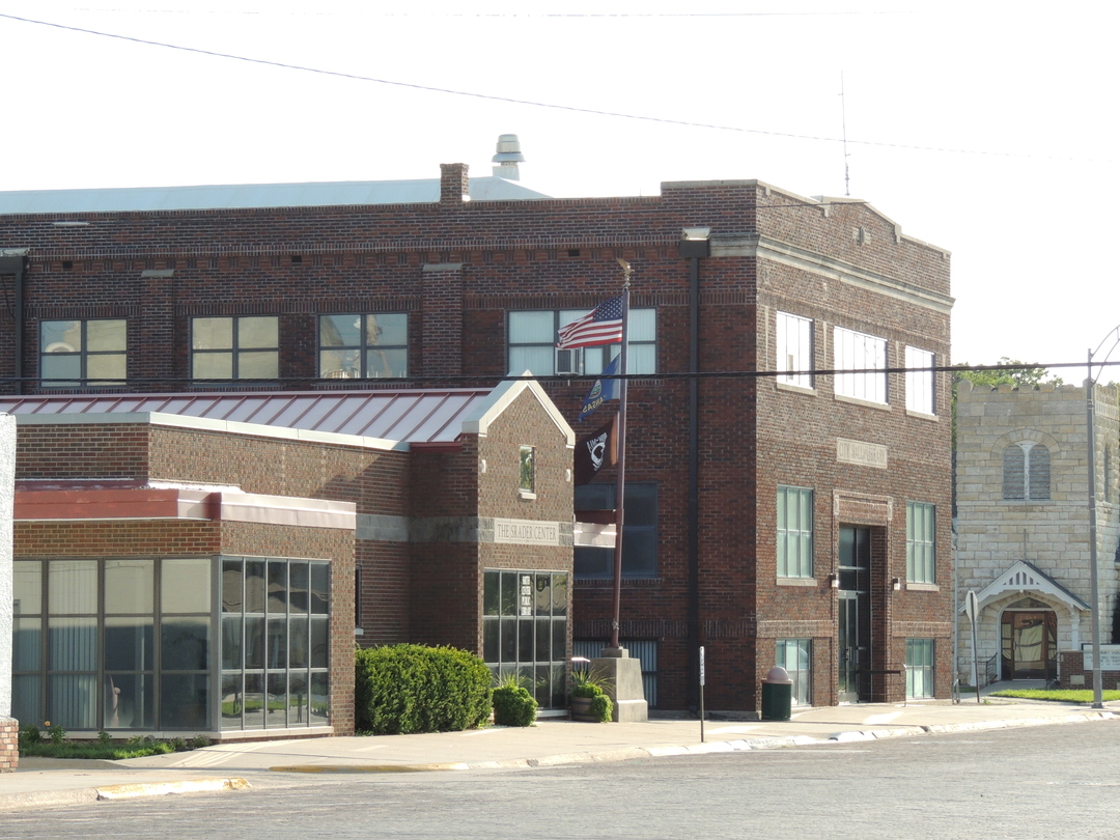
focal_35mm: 145
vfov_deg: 10.2
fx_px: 4691
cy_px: 420
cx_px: 560
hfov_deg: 13.6
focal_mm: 25.8
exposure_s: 1/500
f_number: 4.4
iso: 220
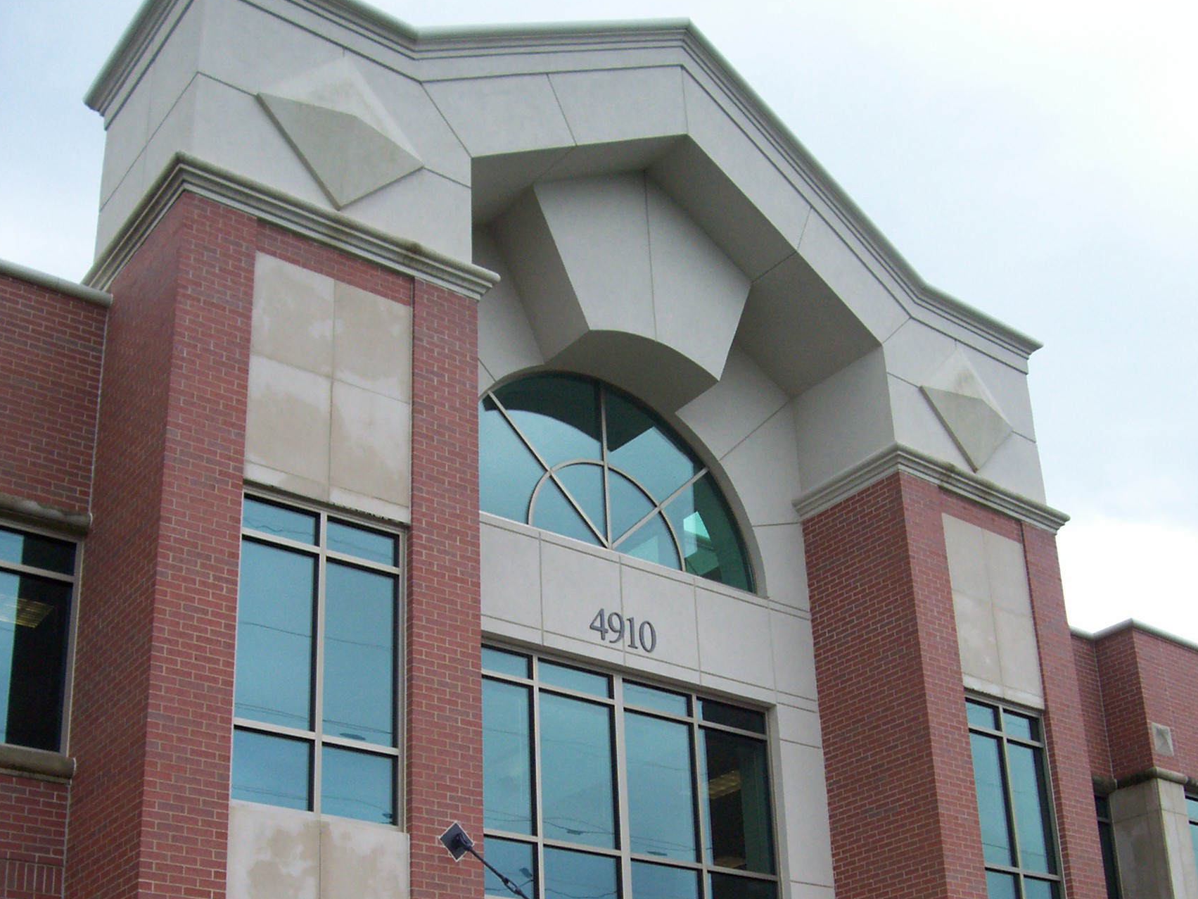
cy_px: 746
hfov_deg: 41.2
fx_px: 1592
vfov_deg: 30.6
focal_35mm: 46
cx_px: 599
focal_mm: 5.6
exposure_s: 1/482
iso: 80
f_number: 2.7
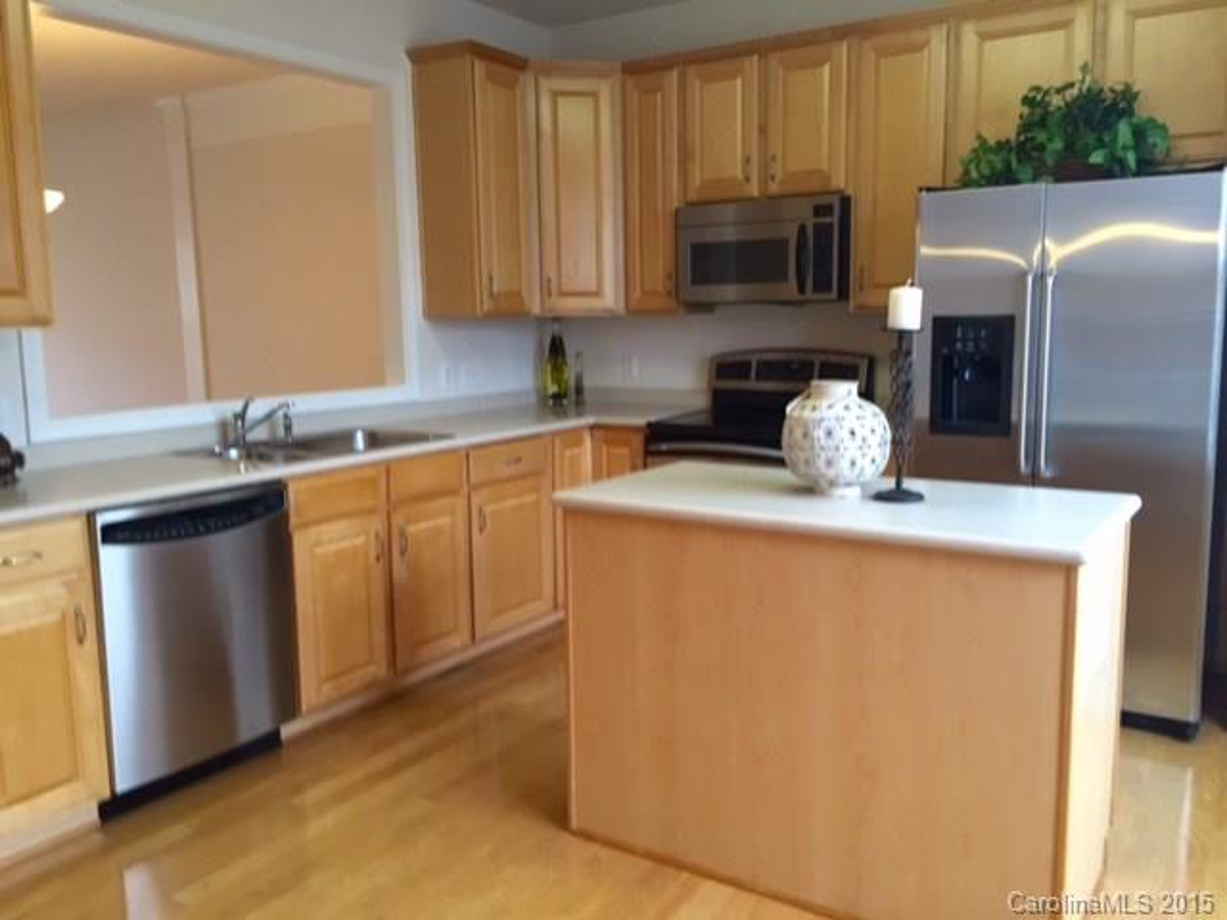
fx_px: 1028
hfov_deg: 61.7
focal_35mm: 29
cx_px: 614
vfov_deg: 48.2
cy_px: 460
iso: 100
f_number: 2.2
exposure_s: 1/30
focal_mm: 4.15
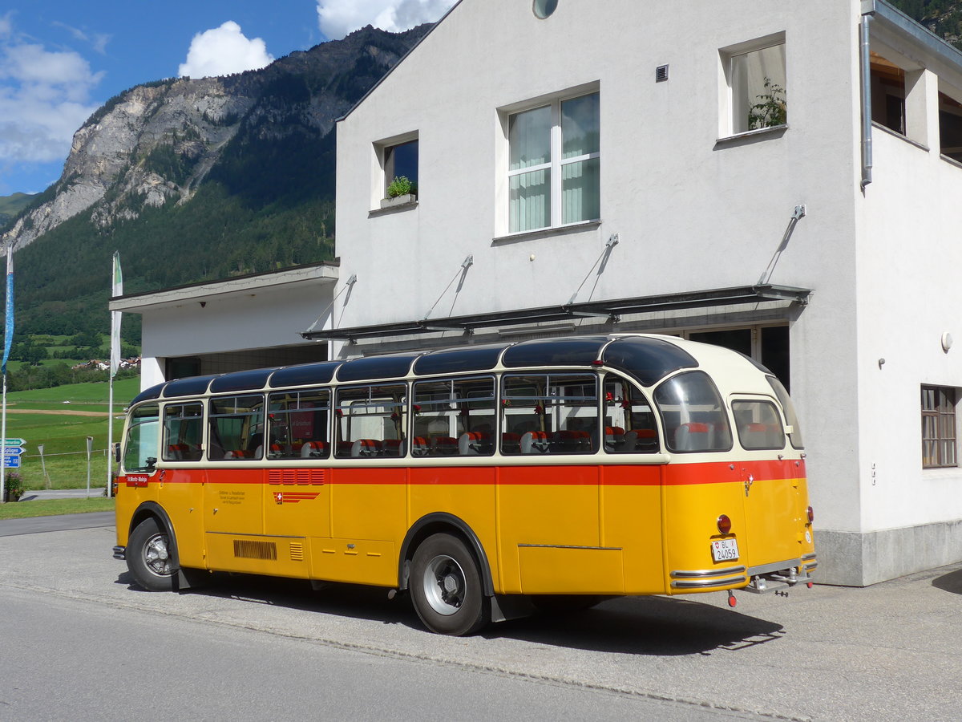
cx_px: 481
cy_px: 361
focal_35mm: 41
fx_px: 1139
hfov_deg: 45.8
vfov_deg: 35.1
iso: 80
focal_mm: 8.4
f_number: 3.2
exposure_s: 1/2000
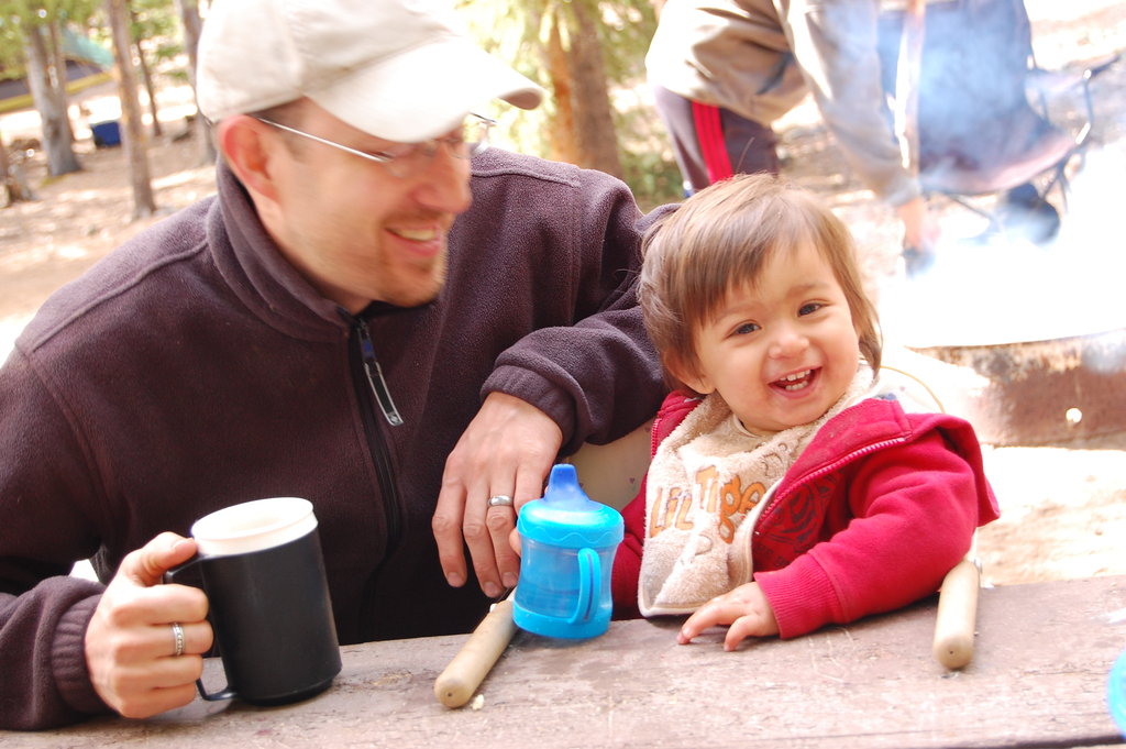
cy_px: 374
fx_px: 2250
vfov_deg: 18.9
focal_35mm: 72
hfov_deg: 28.1
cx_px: 563
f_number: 5.6
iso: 400
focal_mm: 48
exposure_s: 1/40
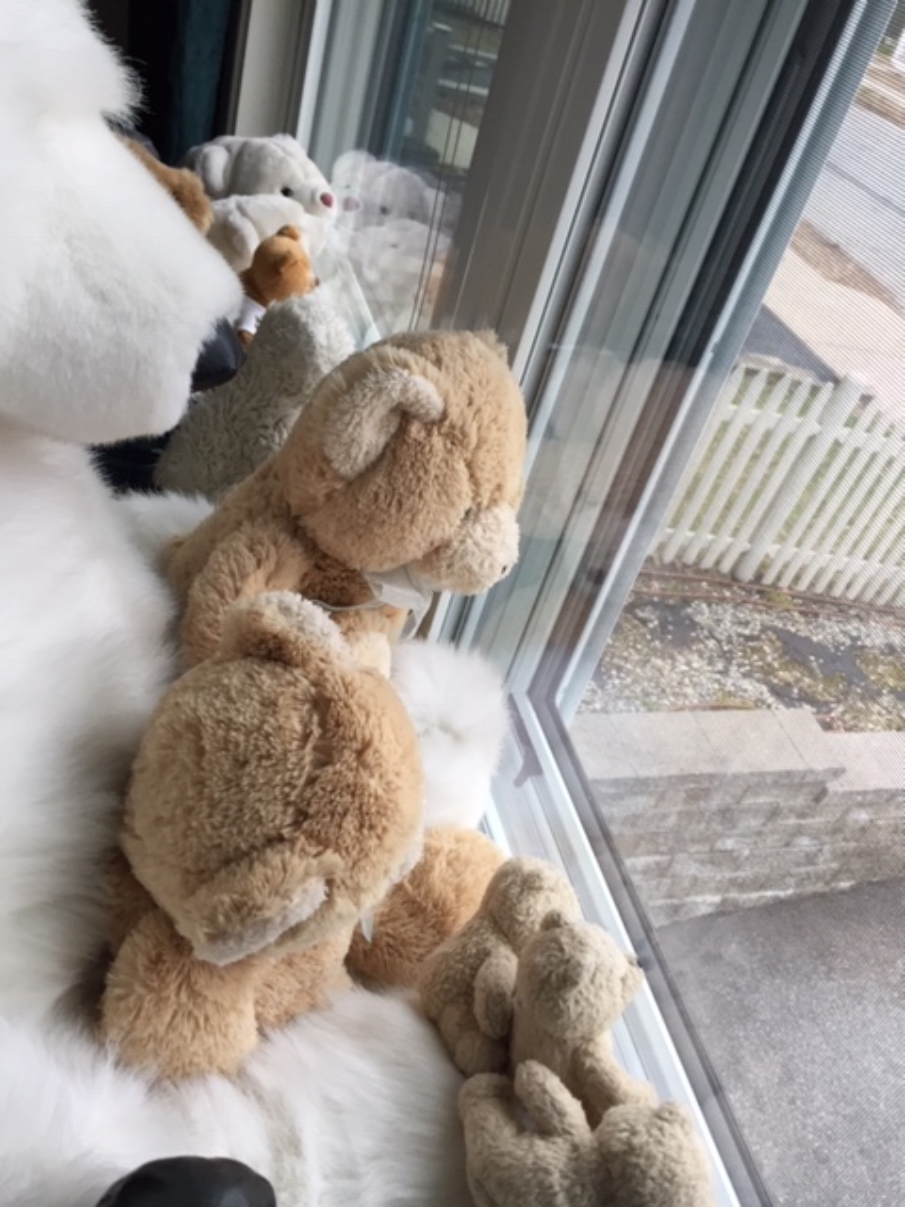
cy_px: 604
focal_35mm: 29
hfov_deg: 48.2
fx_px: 1011
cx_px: 452
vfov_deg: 61.7
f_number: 2.2
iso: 40
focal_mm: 4.15
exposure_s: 1/40
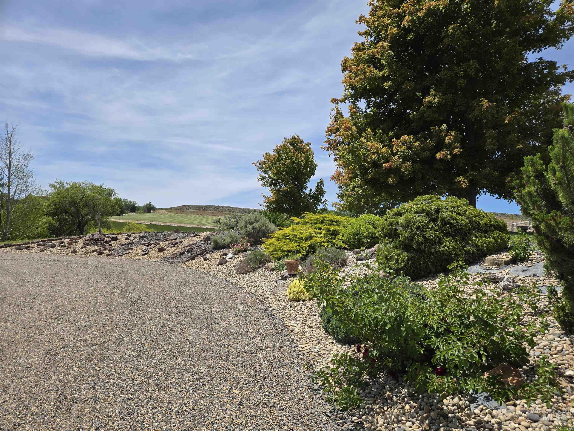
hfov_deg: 73.9
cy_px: 216
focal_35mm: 23
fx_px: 381
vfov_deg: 58.9
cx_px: 287
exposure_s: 1/2805
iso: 25
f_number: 1.8
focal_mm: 5.4
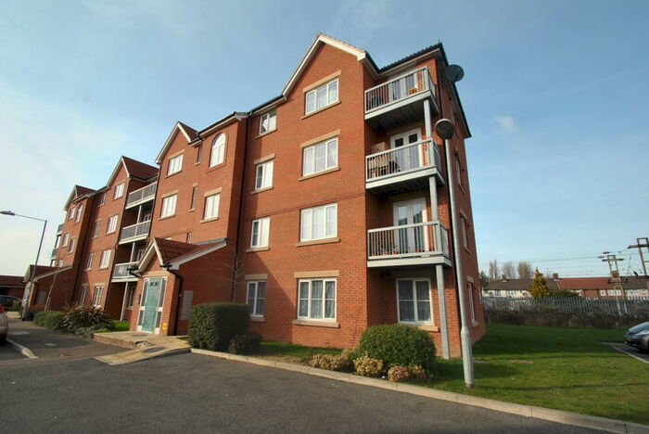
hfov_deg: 100.3
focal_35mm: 15
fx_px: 271
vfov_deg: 77.4
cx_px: 324
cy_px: 217
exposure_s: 1/200
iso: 100
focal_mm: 10
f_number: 7.1
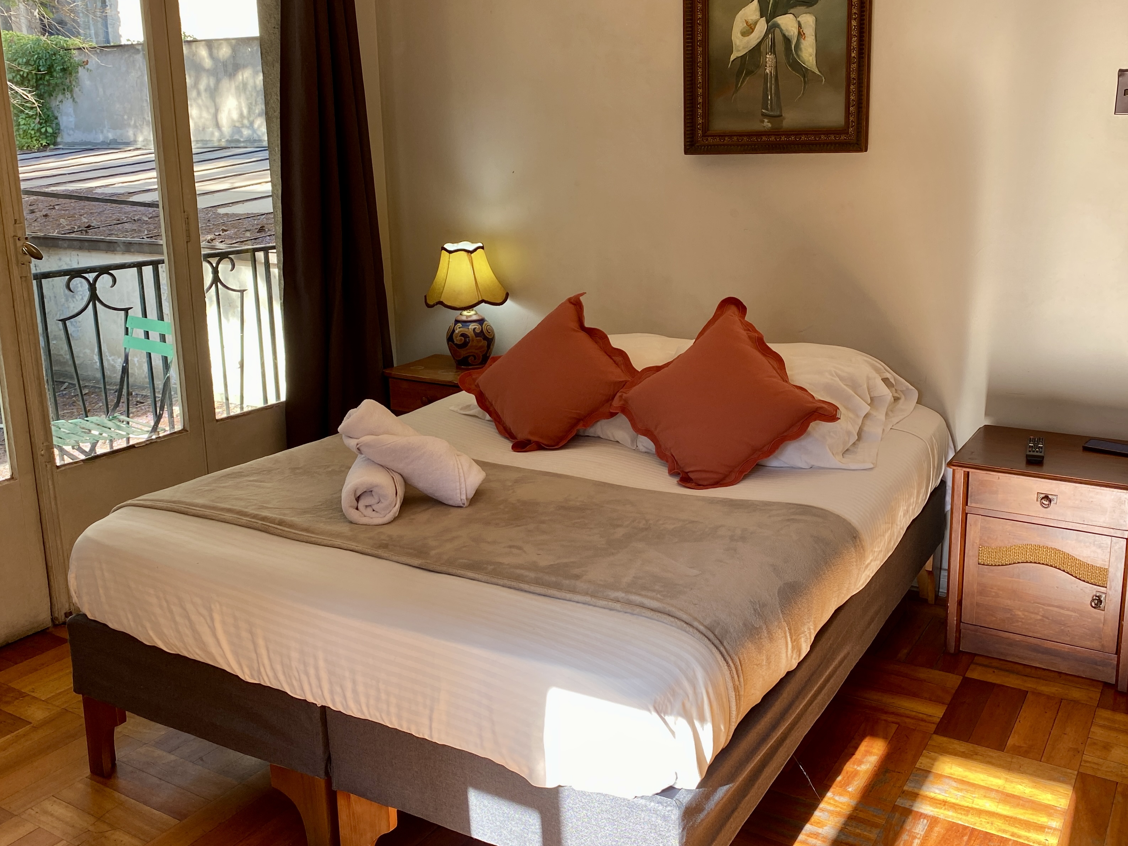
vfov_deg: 42.9
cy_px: 386
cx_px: 603
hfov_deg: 55.3
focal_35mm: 33
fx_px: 1075
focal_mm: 4.25
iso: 40
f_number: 1.8
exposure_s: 1/122
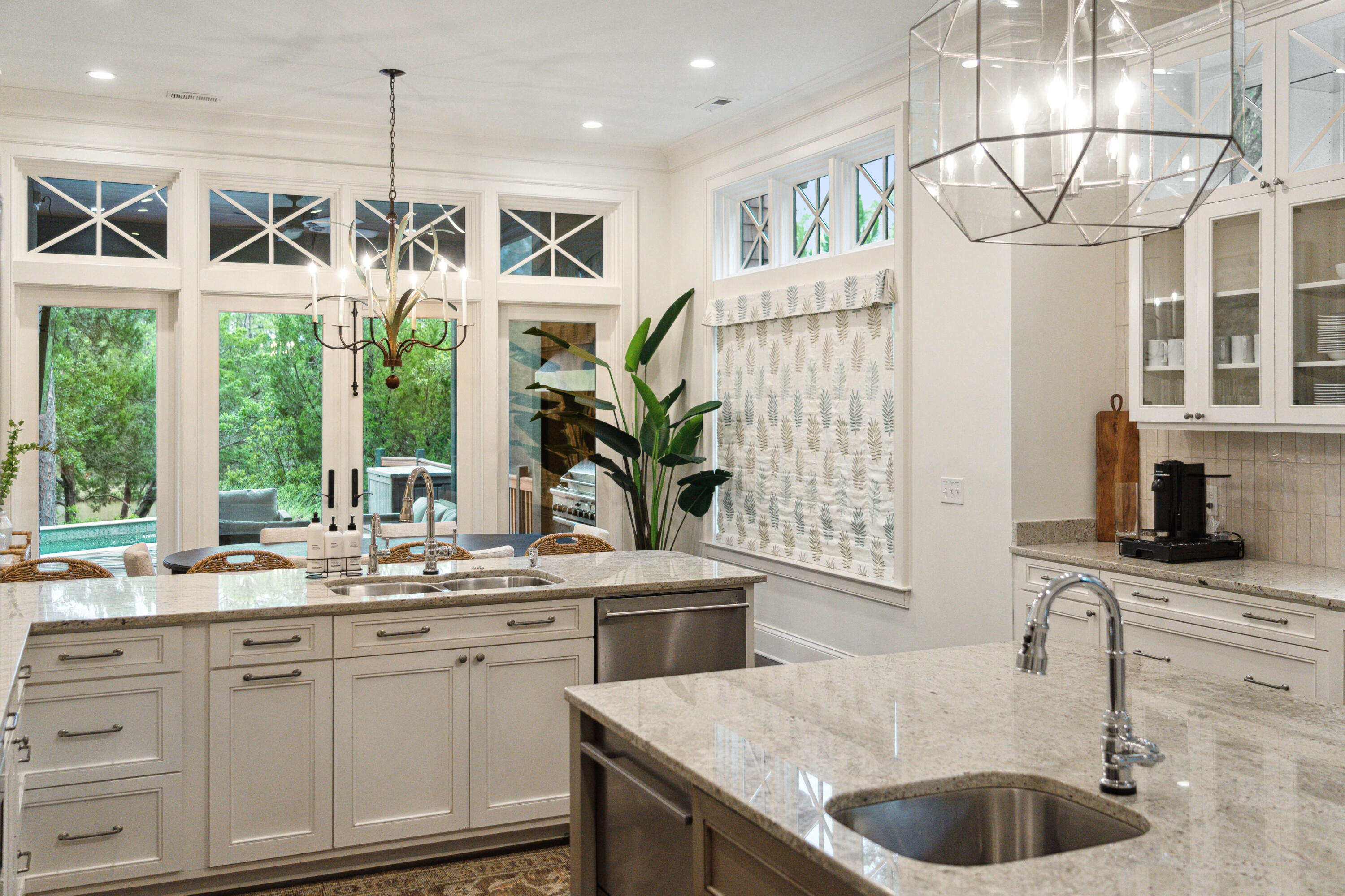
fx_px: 1195
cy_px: 448
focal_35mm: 32
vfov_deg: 41.1
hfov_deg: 58.7
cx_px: 672
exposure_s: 1/160
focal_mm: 32
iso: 1600
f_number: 4
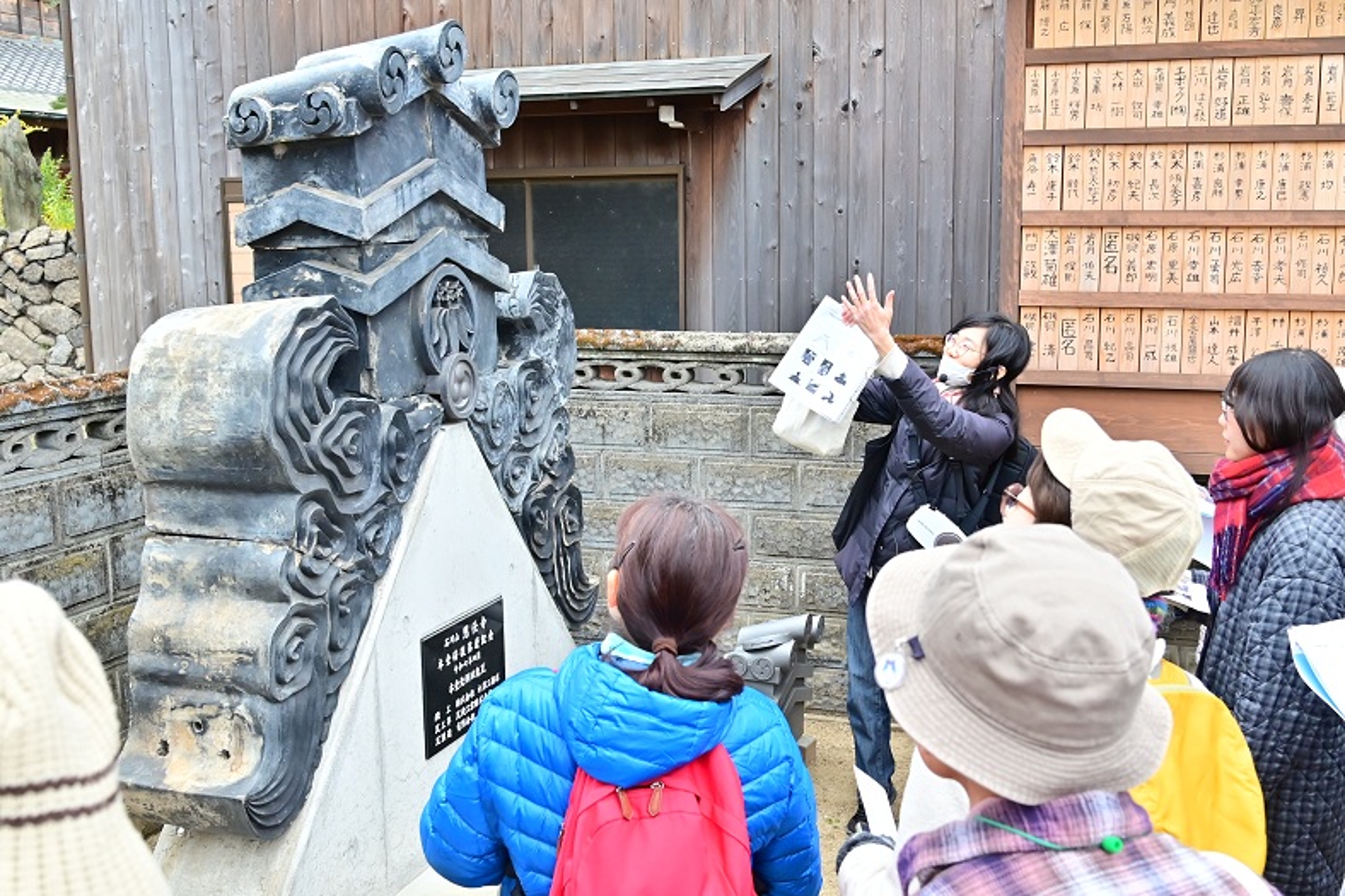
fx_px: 1345
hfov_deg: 53.1
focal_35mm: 36
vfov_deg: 36.9
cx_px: 672
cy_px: 448
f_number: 5.6
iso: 560
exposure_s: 1/125
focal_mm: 24
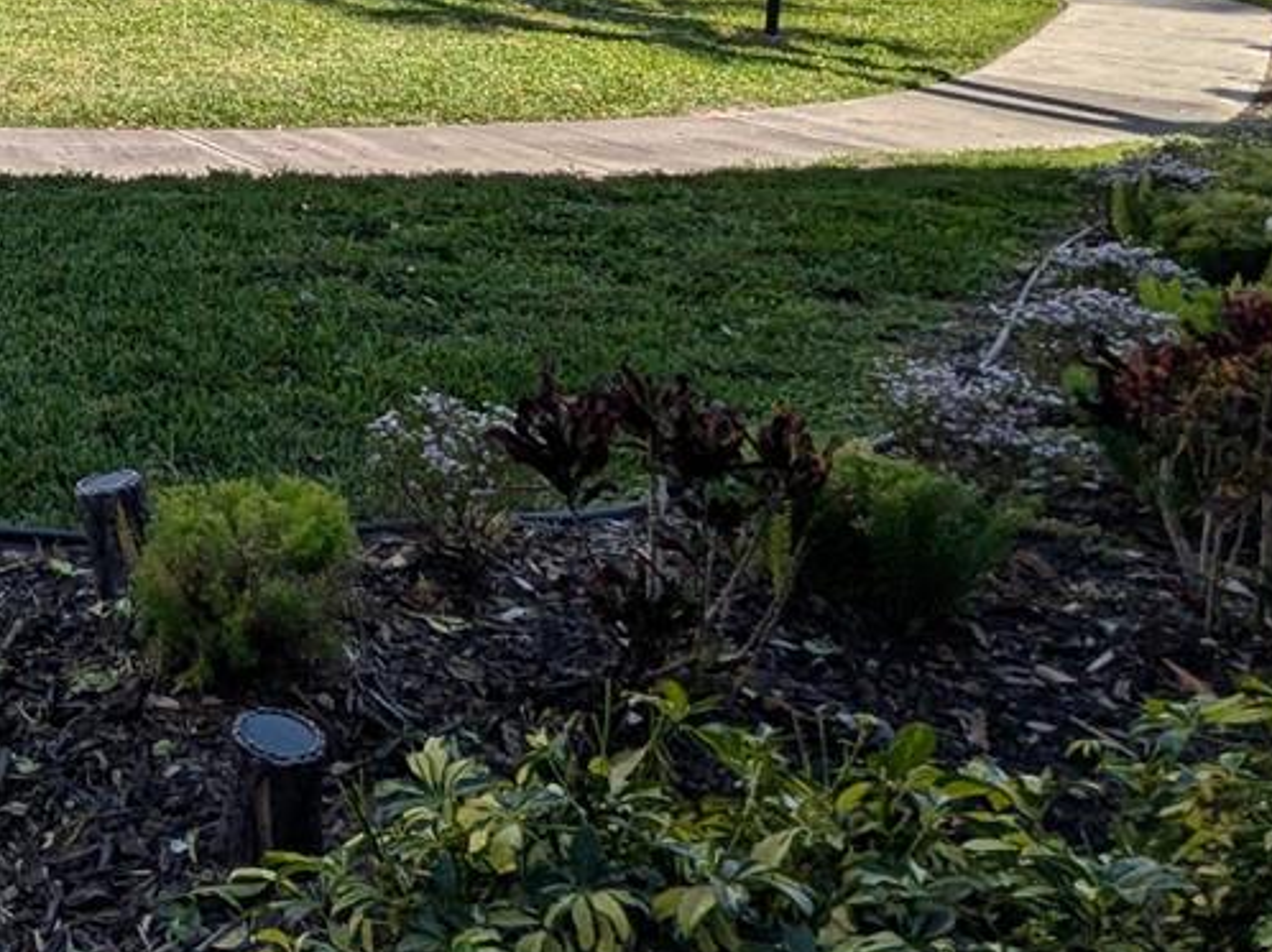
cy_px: -56
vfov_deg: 29.5
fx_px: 1653
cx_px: -169
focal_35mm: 45
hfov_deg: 35.3
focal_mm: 1.83
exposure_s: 1/2092
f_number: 2.2
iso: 49
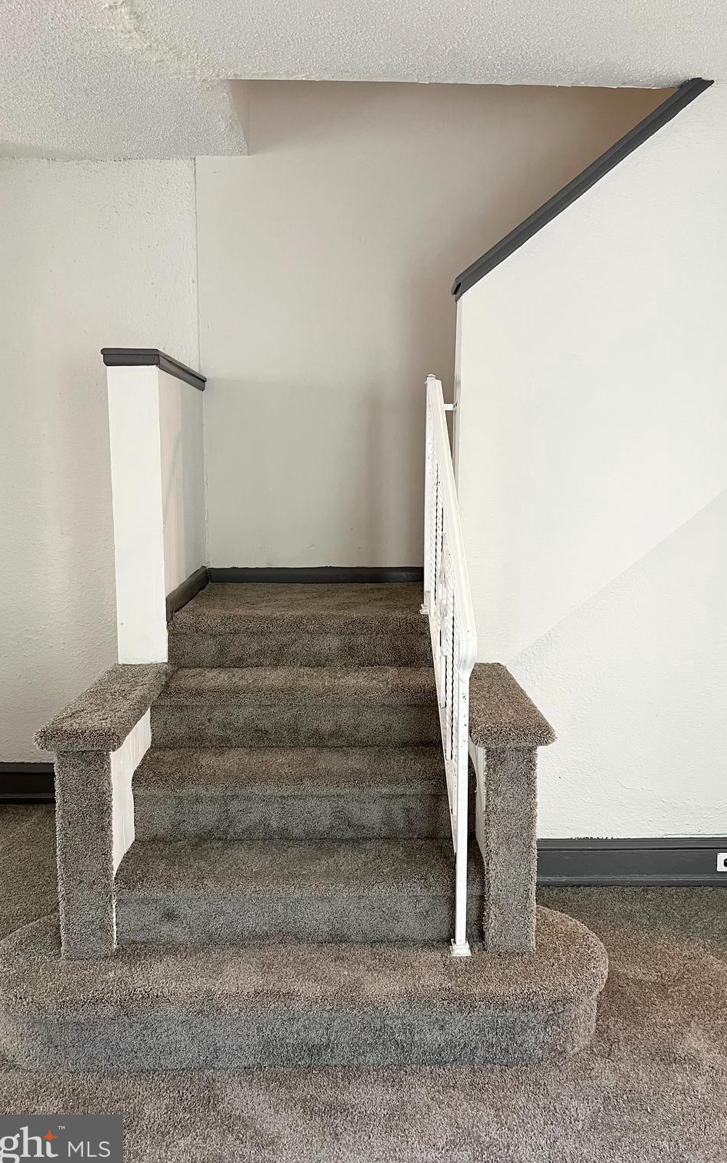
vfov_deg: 66.5
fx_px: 888
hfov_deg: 44.5
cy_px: 587
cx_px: 374
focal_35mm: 28
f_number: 1.5
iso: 160
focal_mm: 5.7
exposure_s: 1/60
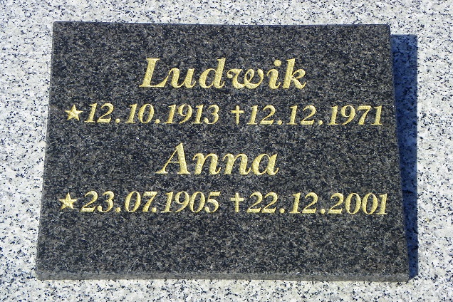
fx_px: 1145
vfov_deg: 15.0
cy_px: 166
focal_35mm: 91
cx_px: 226
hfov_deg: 22.4
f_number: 5.6
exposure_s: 1/320
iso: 64
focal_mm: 15.5
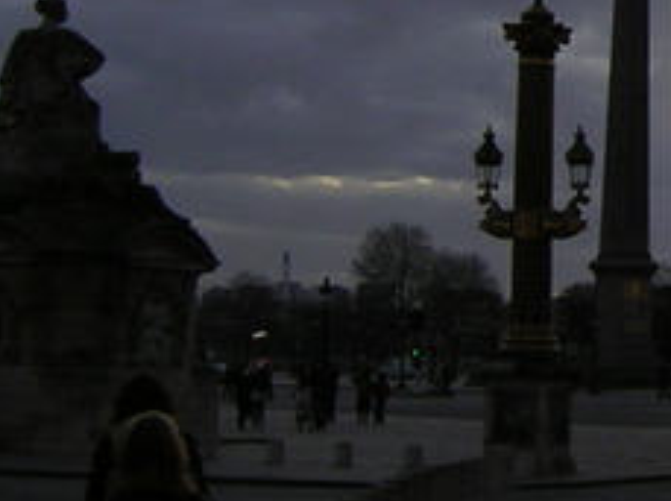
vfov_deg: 11.7
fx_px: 2439
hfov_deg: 14.8
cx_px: 929
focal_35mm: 126
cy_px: 94
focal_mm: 5.6
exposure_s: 1/57
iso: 51
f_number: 2.8
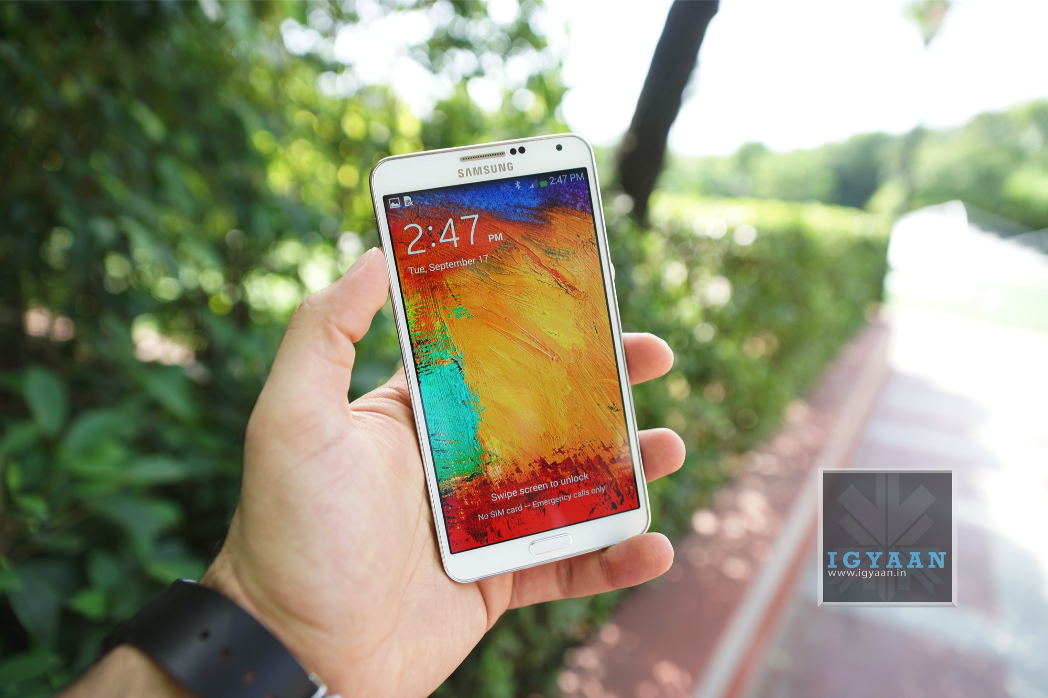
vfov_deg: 53.1
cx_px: 524
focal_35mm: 24
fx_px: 699
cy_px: 349
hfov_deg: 73.7
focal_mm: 24
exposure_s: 1/100
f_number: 2.8
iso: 100
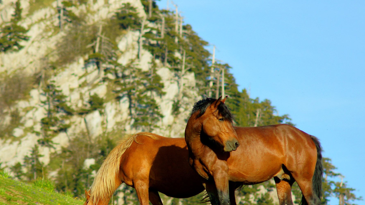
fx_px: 4307
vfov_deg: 2.7
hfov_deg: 4.9
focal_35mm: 445
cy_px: 112
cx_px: 128
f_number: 5.6
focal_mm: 210
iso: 200
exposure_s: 1/640
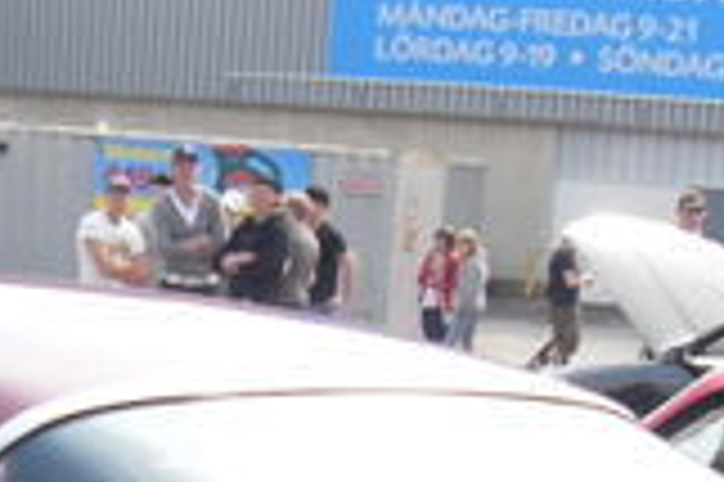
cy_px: 793
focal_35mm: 141
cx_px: 94
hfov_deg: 14.4
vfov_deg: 9.4
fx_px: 2833
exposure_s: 1/90
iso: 80
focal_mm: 6.3
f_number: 7
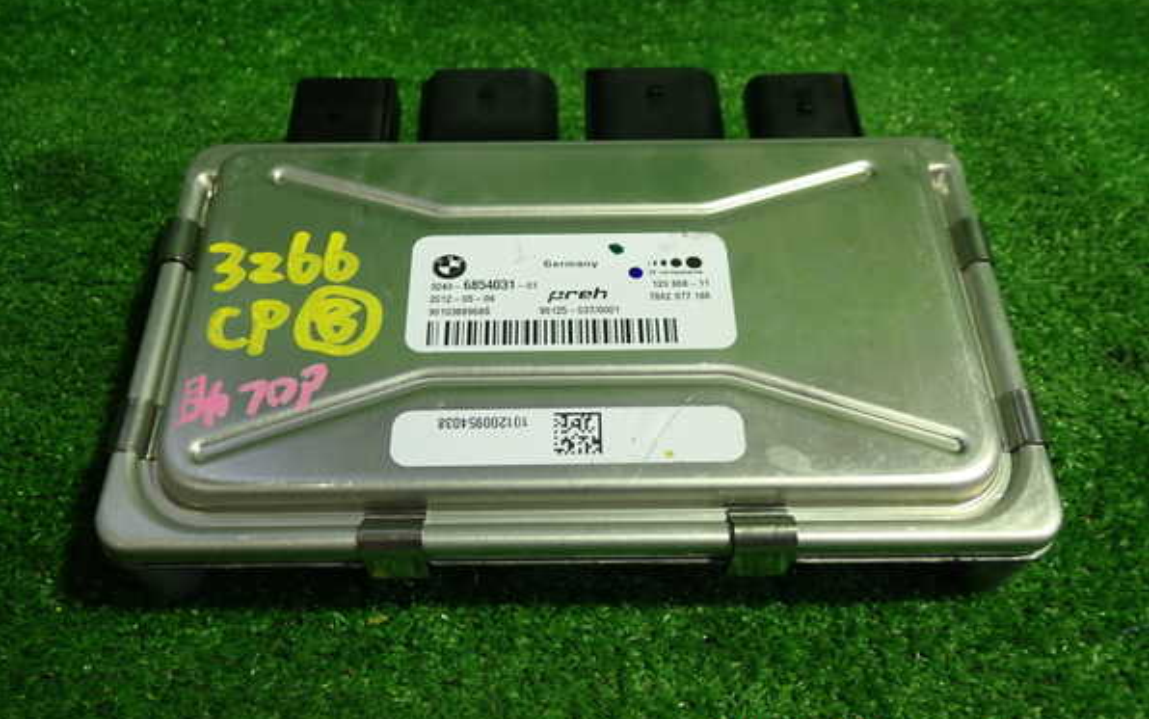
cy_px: 332
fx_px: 1002
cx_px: 573
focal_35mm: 32
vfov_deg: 39.4
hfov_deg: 59.6
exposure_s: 1/60
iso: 200
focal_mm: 5.4
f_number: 2.3
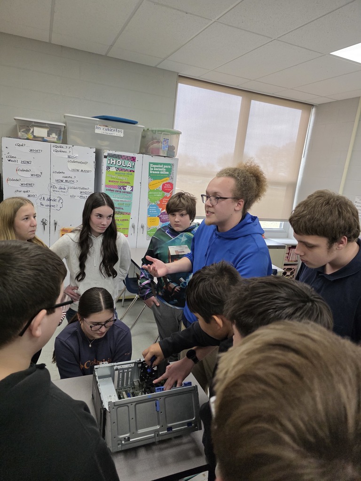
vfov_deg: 73.9
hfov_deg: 58.9
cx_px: 180
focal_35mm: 23
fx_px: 320
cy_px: 240
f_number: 1.7
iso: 500
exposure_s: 1/120
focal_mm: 6.3
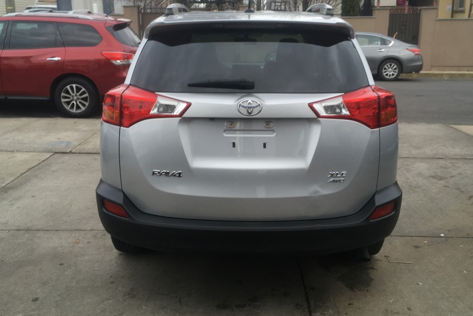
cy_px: 130
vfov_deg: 37.7
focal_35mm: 35
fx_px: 460
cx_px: 234
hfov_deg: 54.4
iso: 25
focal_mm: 4.15
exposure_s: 1/191
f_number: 2.2
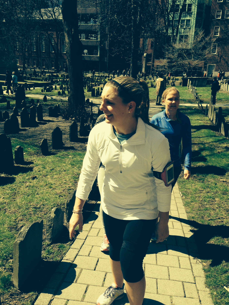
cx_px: 114
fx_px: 291
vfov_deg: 55.4
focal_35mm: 33
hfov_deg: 42.9
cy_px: 152
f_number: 2.4
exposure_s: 1/1063
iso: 50
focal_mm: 4.12
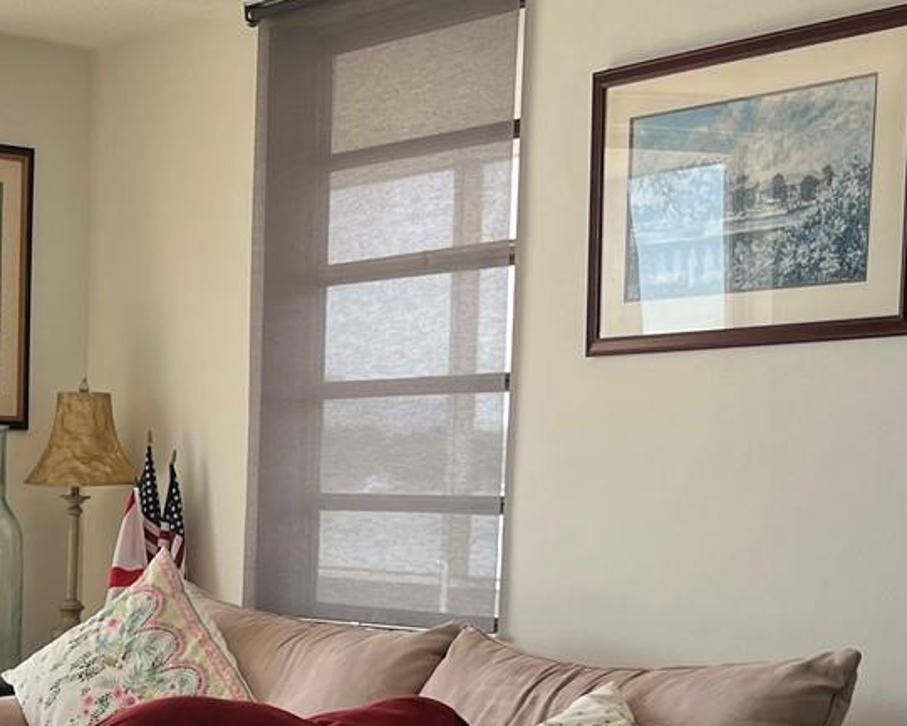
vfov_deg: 19.8
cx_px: -17
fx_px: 2014
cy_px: 748
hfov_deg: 24.2
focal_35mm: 75
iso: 50
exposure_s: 1/777
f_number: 1.6
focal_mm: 5.1
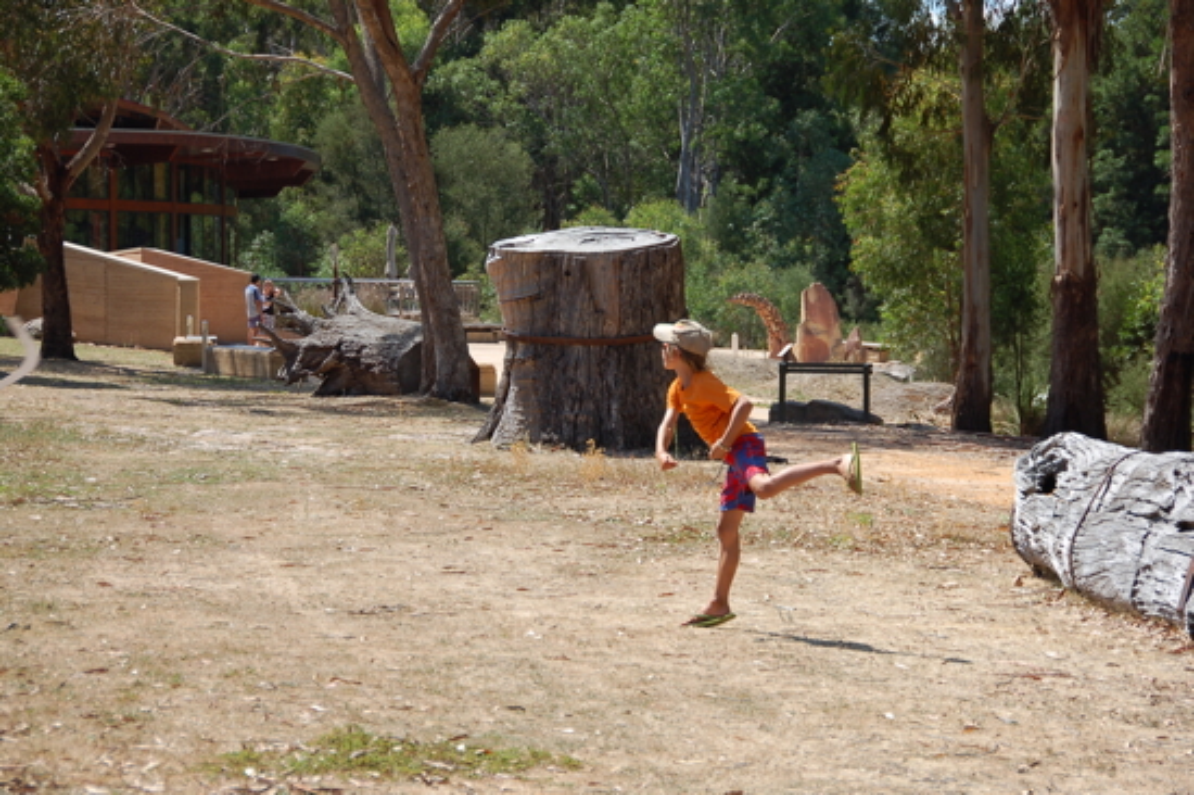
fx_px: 3977
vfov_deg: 11.4
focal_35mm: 120
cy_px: 398
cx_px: 597
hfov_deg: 17.1
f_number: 5.6
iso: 200
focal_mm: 80
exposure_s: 1/500
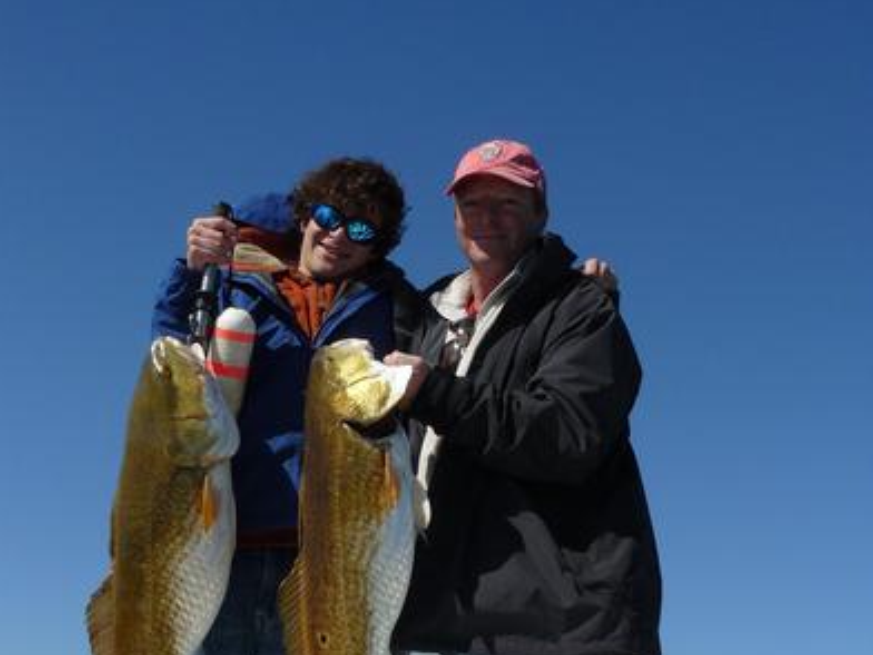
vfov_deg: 29.1
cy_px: 514
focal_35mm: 49
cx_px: 436
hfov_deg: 38.9
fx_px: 1236
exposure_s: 1/1000
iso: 100
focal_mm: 6
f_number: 5
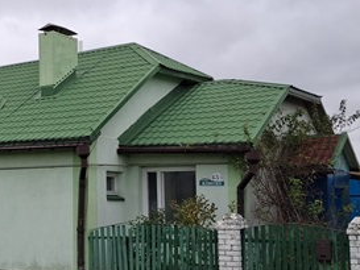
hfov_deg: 28.0
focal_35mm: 66
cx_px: 22
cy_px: 154
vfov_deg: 22.3
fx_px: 687
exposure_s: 1/427
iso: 25
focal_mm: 4.69
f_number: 1.8
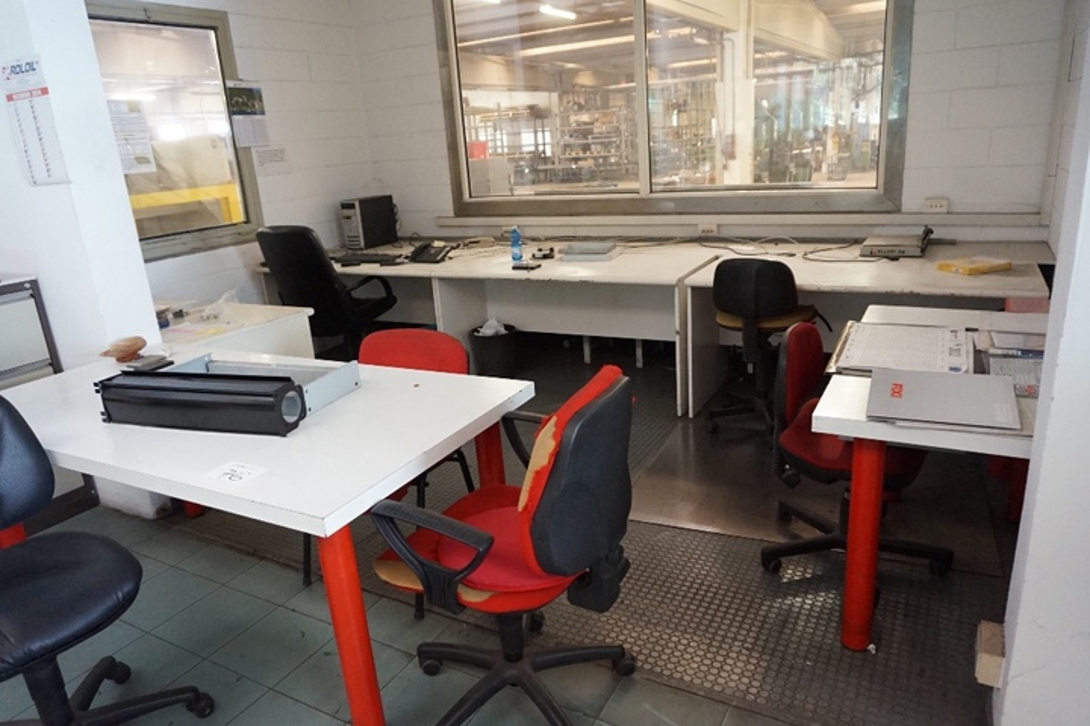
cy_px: 363
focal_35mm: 24
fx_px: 727
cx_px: 545
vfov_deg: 53.1
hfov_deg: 73.7
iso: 3200
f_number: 3.5
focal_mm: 16
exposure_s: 1/40
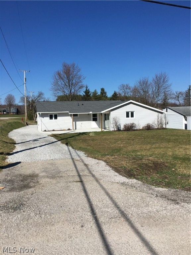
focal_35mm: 29
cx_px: 96
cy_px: 128
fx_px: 213
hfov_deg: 48.2
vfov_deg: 61.7
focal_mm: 4.15
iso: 25
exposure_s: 1/2849
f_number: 2.2
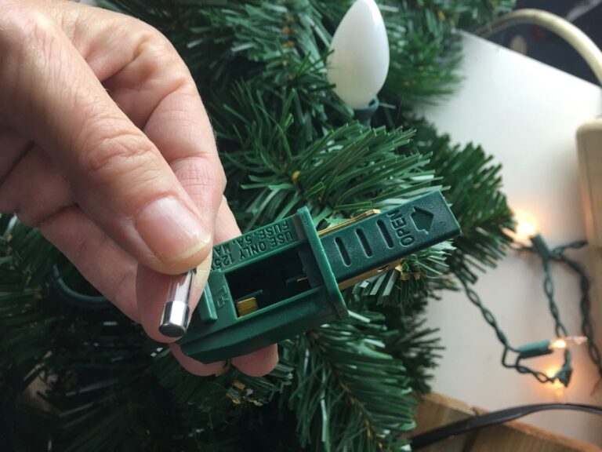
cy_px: 226
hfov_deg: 61.7
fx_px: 504
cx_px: 301
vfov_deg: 48.2
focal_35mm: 29
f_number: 2.2
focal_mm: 4.15
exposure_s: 1/30
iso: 25
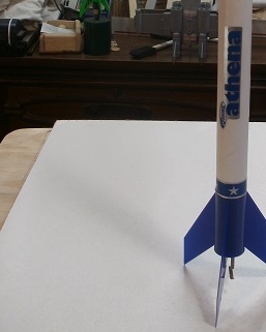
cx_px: 235
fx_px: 689
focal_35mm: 70
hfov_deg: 21.4
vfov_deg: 26.8
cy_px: 81
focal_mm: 6.3
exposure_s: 1/30
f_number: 3.5
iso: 100
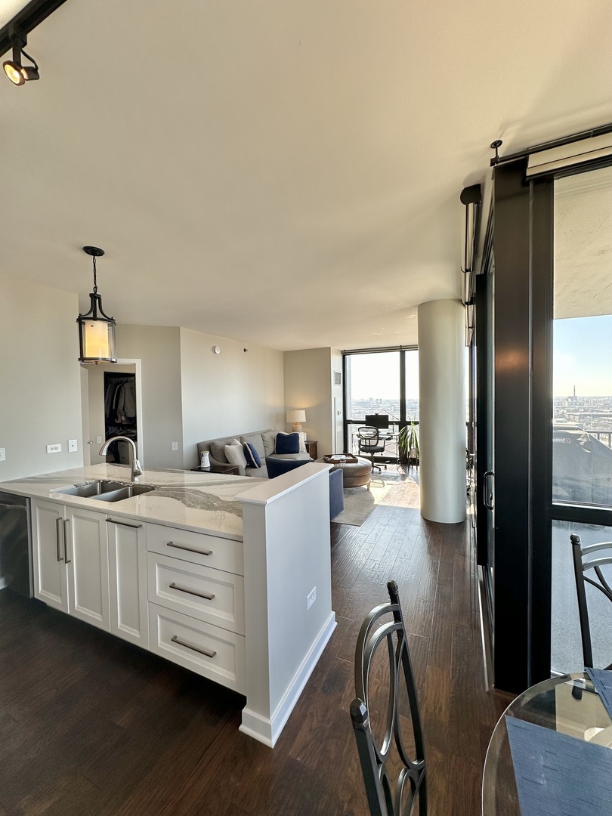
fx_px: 330
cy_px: 408
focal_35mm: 14
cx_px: 306
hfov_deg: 85.7
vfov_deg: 102.1
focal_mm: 2.22
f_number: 2.2
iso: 40
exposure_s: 1/199
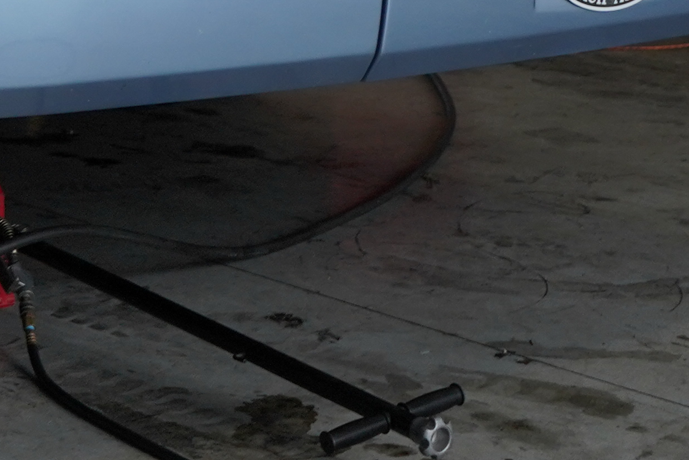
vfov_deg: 8.4
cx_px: 16
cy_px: -609
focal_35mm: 150
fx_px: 2871
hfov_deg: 13.5
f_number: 5
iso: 500
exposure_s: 1/640
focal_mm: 31
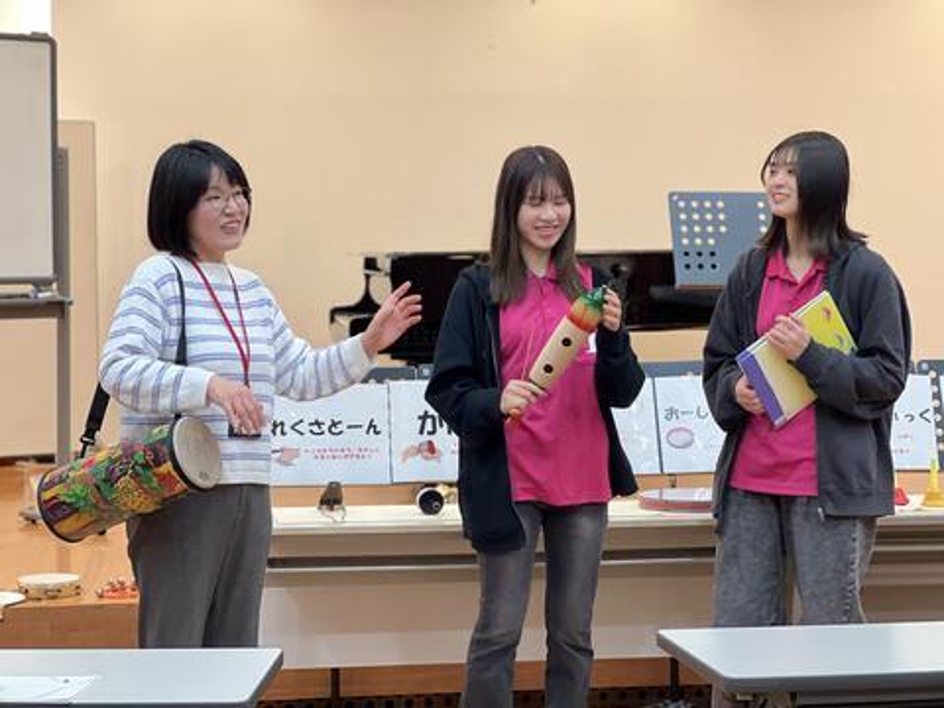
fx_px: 2100
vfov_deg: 19.1
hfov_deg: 25.3
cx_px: 472
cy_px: 354
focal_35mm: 77
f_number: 2.8
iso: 125
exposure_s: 1/40
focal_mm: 9
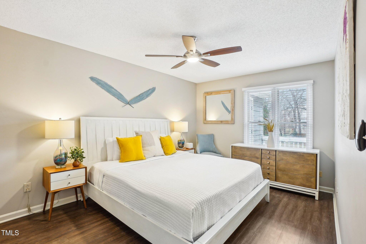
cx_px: 183
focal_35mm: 15
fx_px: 152
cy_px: 122
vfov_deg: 77.3
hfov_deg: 100.4
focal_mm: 10
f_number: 8
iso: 400
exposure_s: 1/8
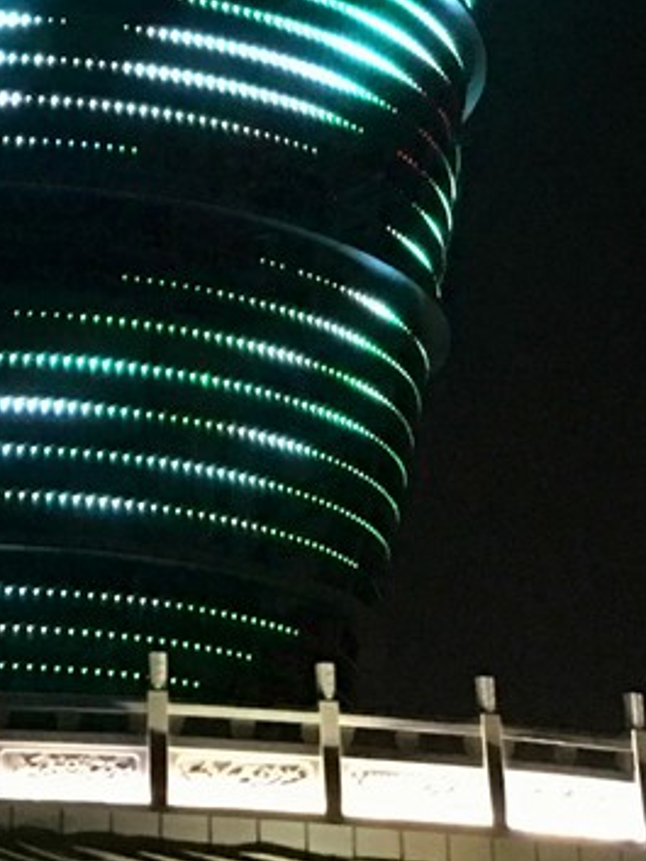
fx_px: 2586
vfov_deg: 16.8
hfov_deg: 14.1
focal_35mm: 104
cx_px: 32
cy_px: -493
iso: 200
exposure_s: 1/4
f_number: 2.2
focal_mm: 4.15
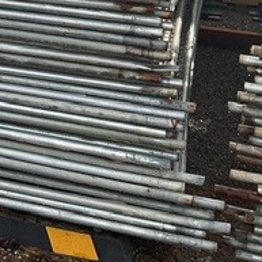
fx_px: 728
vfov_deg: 19.1
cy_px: -62
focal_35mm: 85
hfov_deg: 19.3
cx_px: -50
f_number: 1.8
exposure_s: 1/770
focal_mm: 3
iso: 16
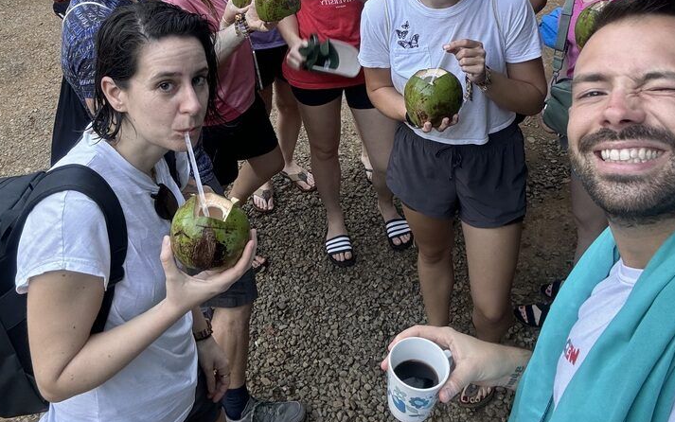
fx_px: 644
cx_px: 303
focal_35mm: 35
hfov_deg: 55.2
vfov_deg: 34.7
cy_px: 63
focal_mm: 2.7
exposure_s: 1/69
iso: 80
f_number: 1.9
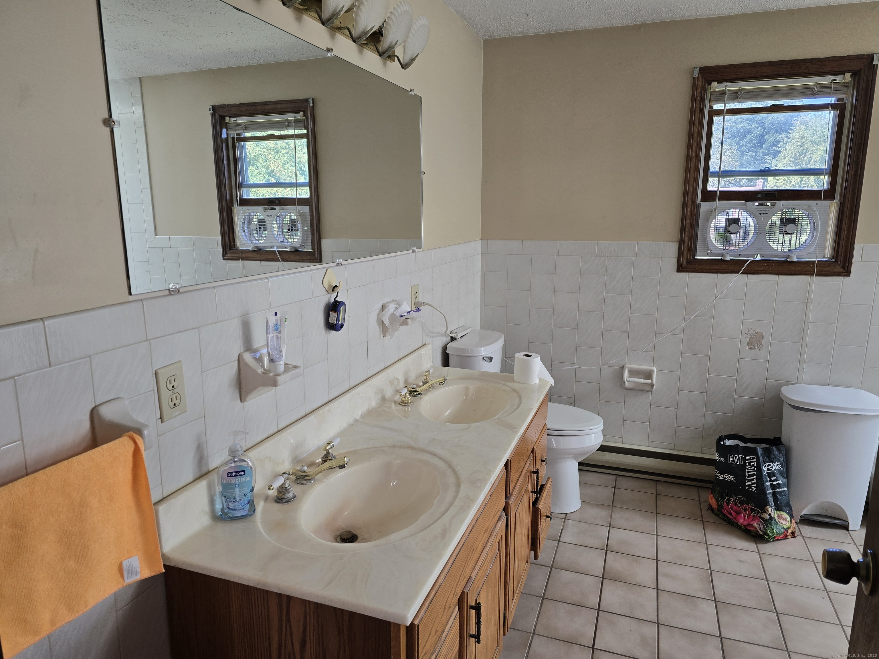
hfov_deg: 73.9
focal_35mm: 23
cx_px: 440
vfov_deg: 58.9
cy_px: 330
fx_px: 584
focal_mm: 6.3
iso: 64
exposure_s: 1/69.1
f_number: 1.7
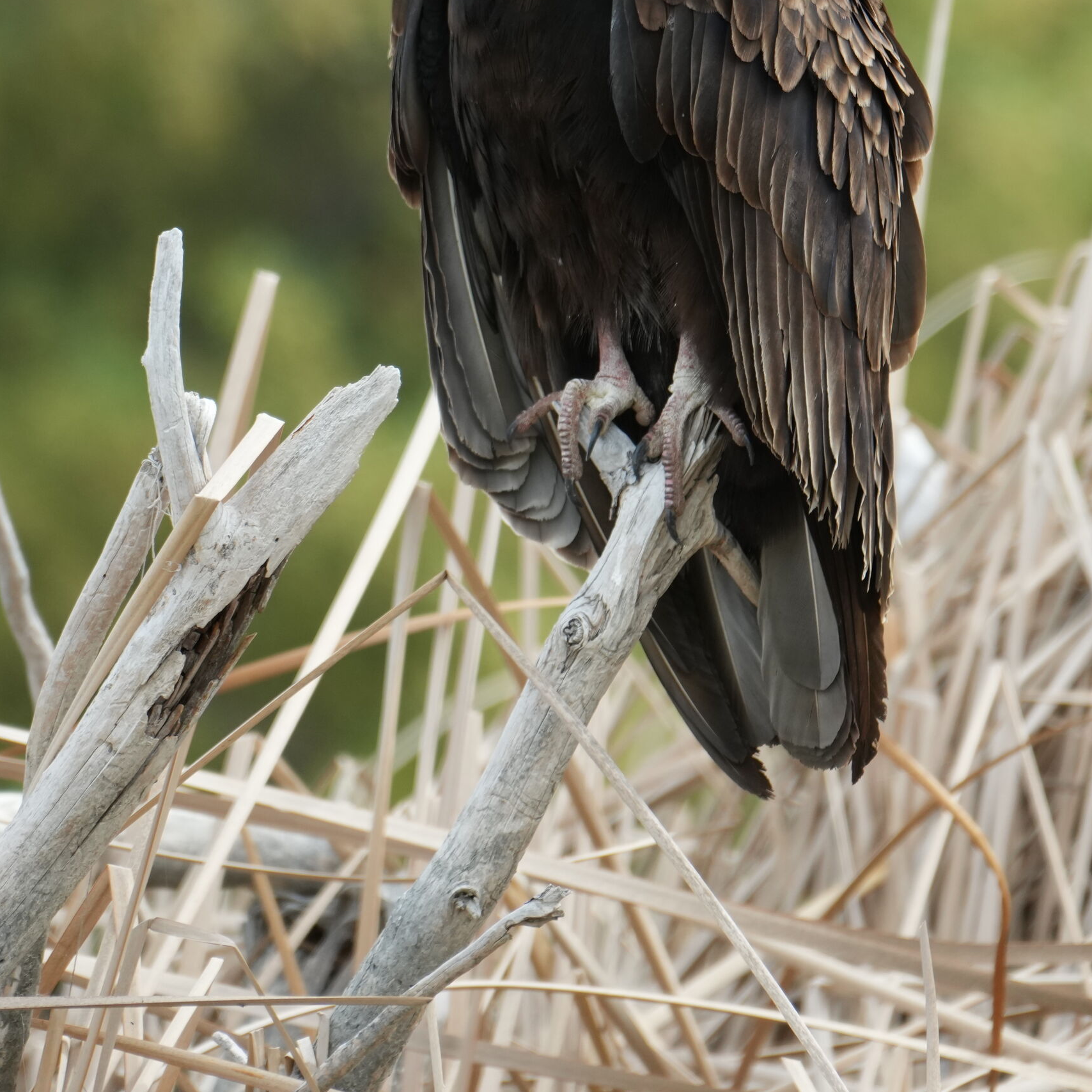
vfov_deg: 2.7
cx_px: 591
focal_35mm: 645
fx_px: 23020
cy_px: 185
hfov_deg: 2.7
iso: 640
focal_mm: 300
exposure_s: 1/500
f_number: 7.1
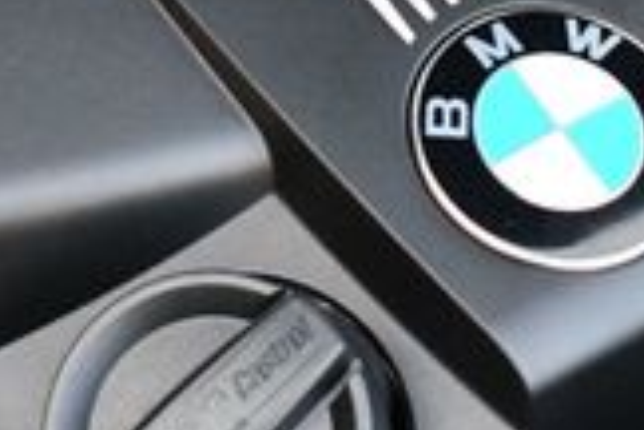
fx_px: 3399
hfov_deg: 10.8
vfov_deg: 7.1
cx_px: 87
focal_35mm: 190
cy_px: -287
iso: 800
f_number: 3.8
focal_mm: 24
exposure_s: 1/250
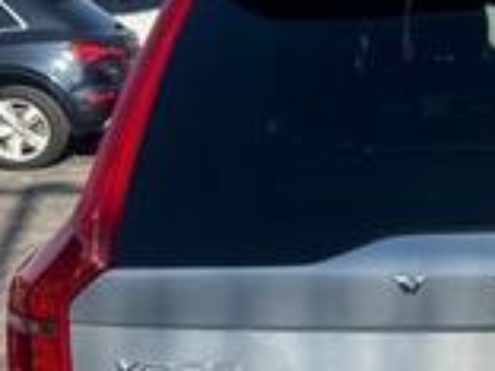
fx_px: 1201
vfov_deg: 17.5
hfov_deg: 21.4
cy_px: 285
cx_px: 619
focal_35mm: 84
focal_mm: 5.7
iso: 50
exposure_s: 1/4274
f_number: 1.5
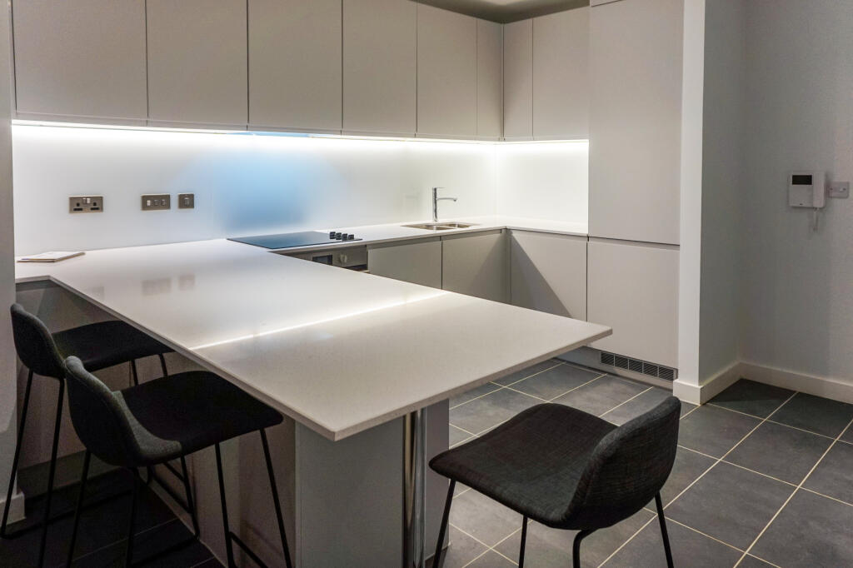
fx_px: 568
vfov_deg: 53.1
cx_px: 426
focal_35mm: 24
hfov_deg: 73.8
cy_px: 284
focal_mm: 16
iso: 160
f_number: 4
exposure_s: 1/60
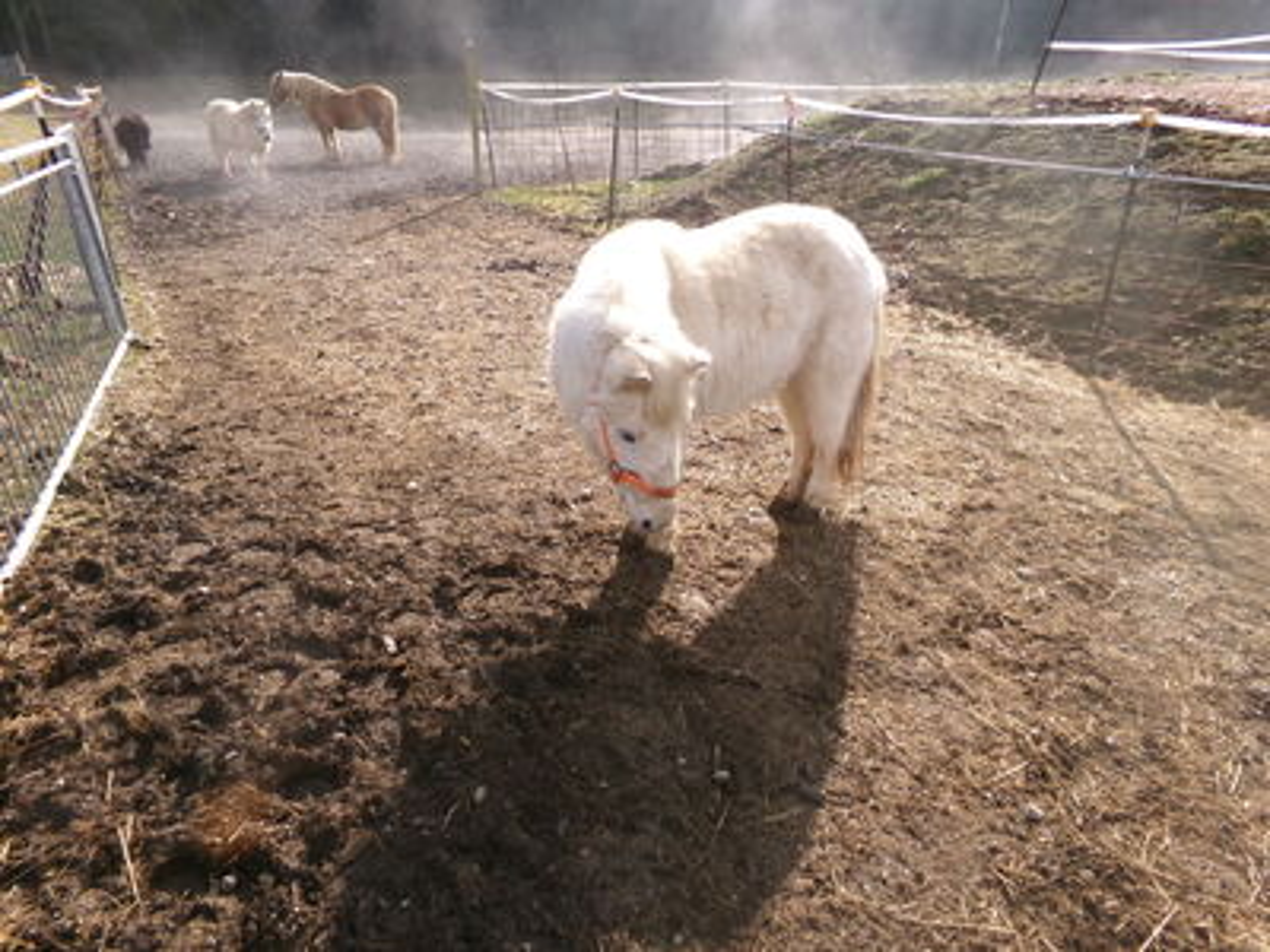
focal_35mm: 24
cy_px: 476
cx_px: 635
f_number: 11.07
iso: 100
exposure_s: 1/70
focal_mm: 4.3
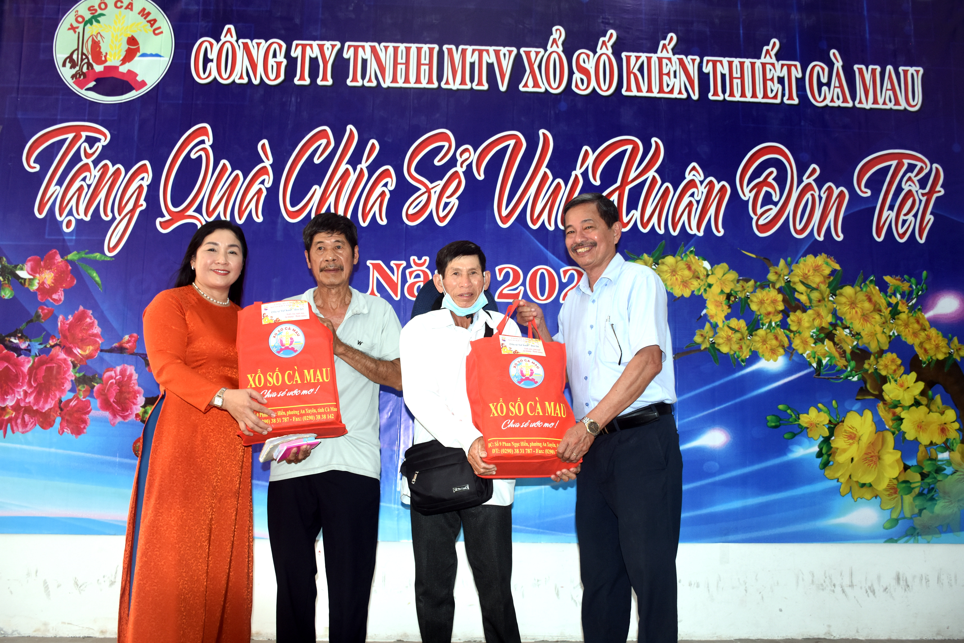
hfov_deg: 61.9
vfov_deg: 43.6
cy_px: 322
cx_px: 482
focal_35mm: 30
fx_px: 803
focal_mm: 20
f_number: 3.5
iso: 500
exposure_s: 1/60
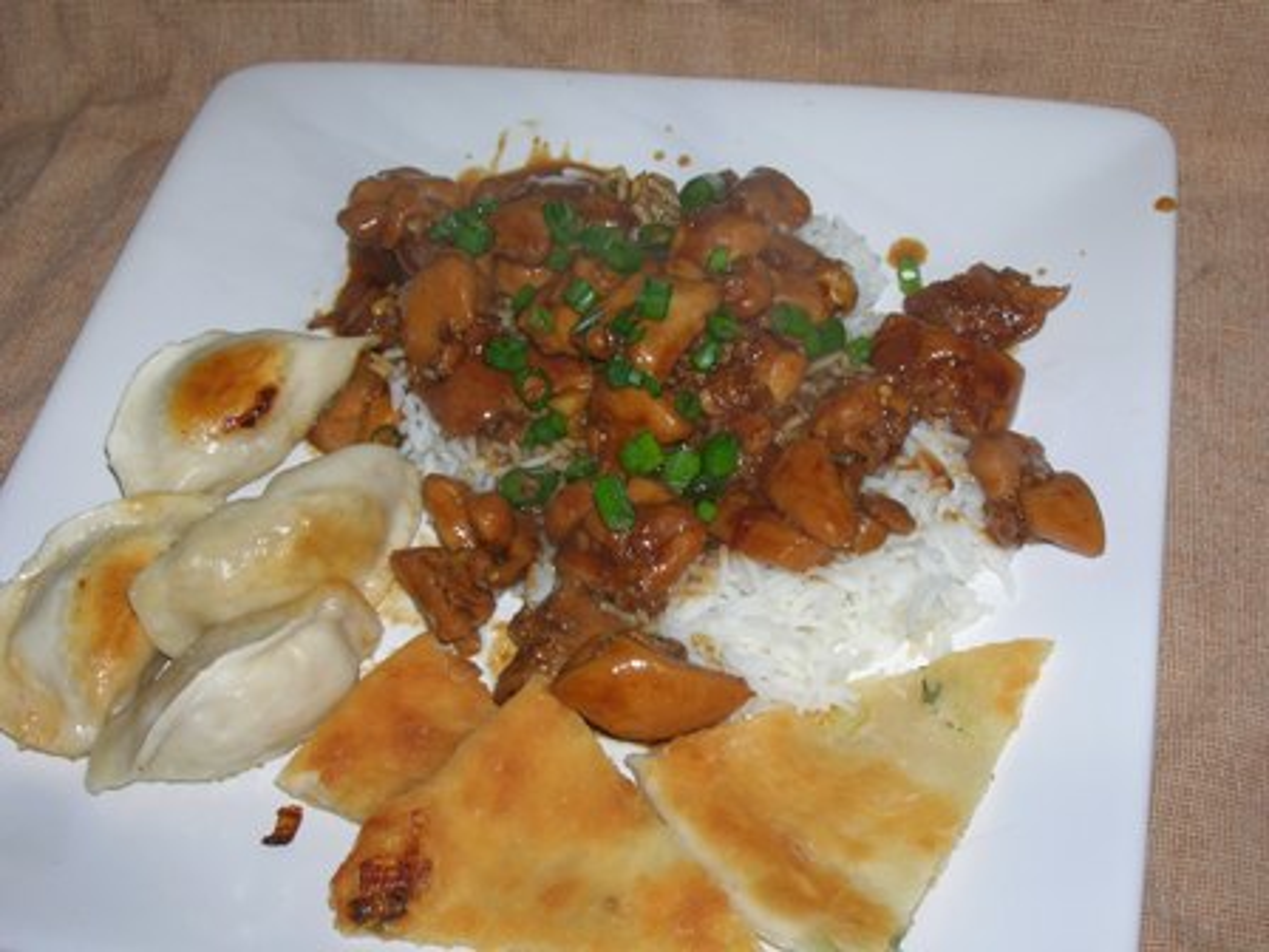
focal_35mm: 46
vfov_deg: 31.5
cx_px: 634
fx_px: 1686
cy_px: 476
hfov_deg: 41.2
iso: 50
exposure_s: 1/60.1
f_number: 5.4
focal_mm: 7.7
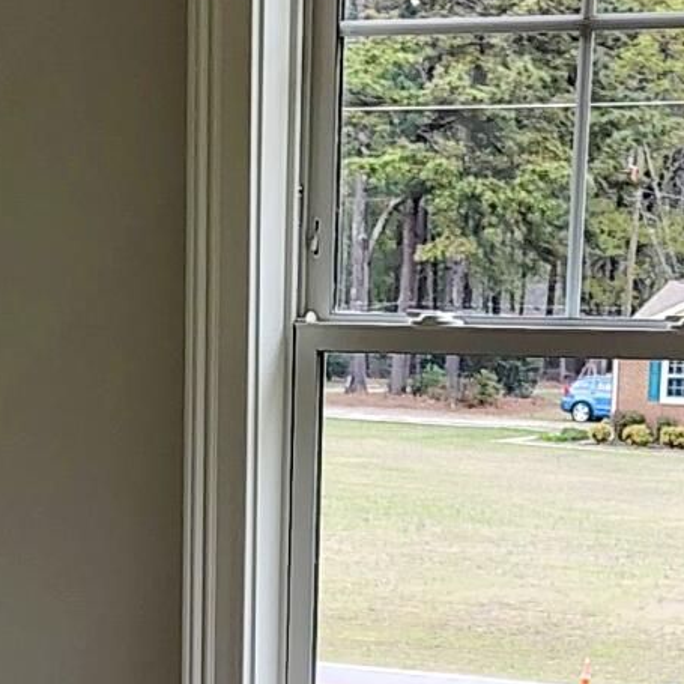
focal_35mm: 140
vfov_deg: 11.4
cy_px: 1312
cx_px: 272
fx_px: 3130
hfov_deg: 12.5
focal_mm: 5.56
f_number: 1.8
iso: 297
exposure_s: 1/120
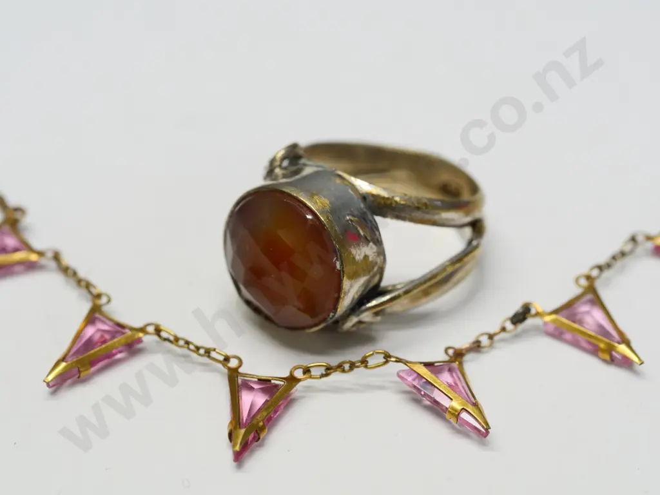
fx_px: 2288
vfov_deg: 12.3
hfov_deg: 16.4
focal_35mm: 120
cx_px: 330
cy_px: 248
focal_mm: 60
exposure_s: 1/125
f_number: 5
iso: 1600
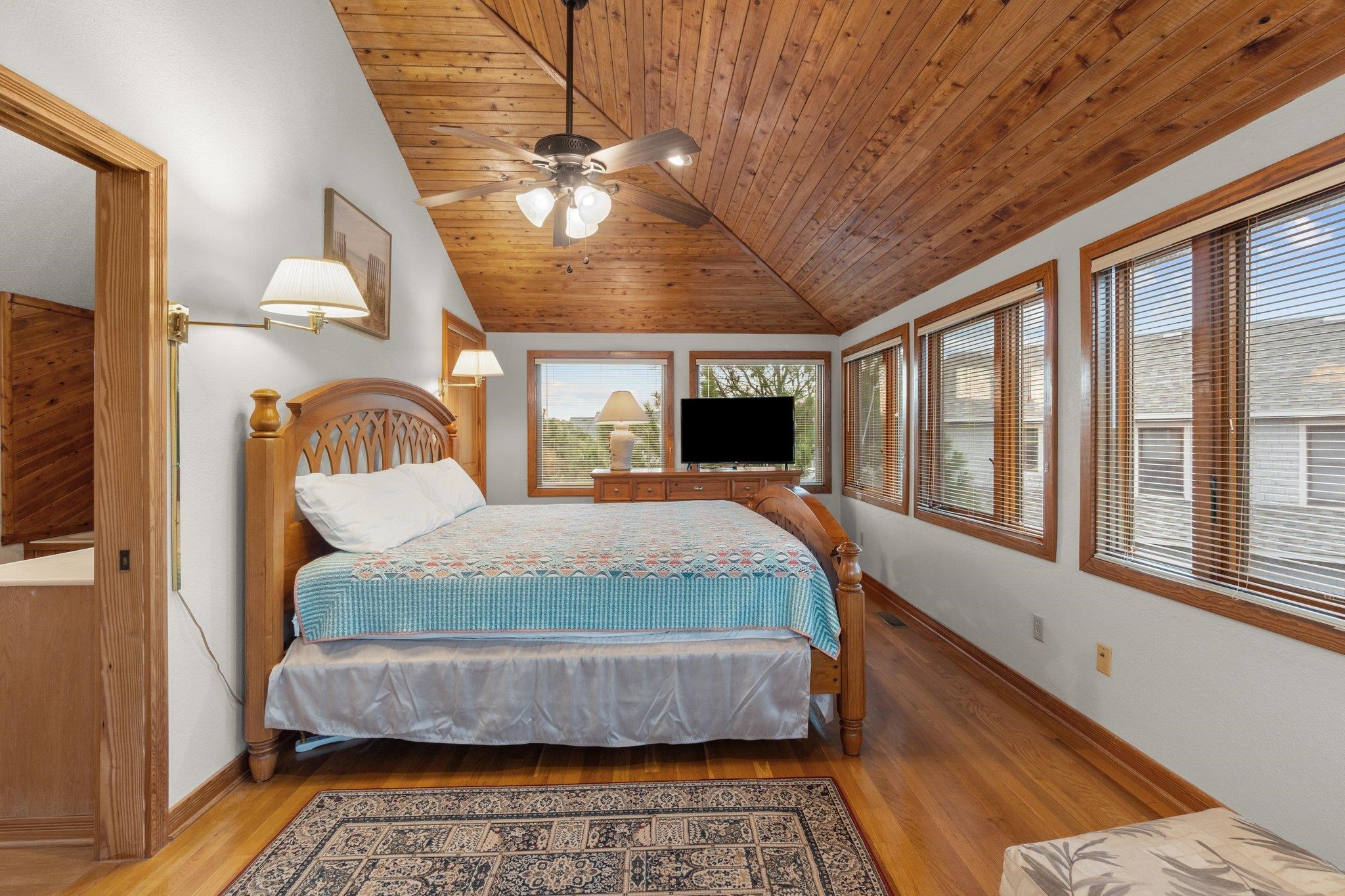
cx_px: 672
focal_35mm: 15
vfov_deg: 77.3
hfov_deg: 100.4
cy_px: 448
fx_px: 560
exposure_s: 1/1.25
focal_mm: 10
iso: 100
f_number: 8
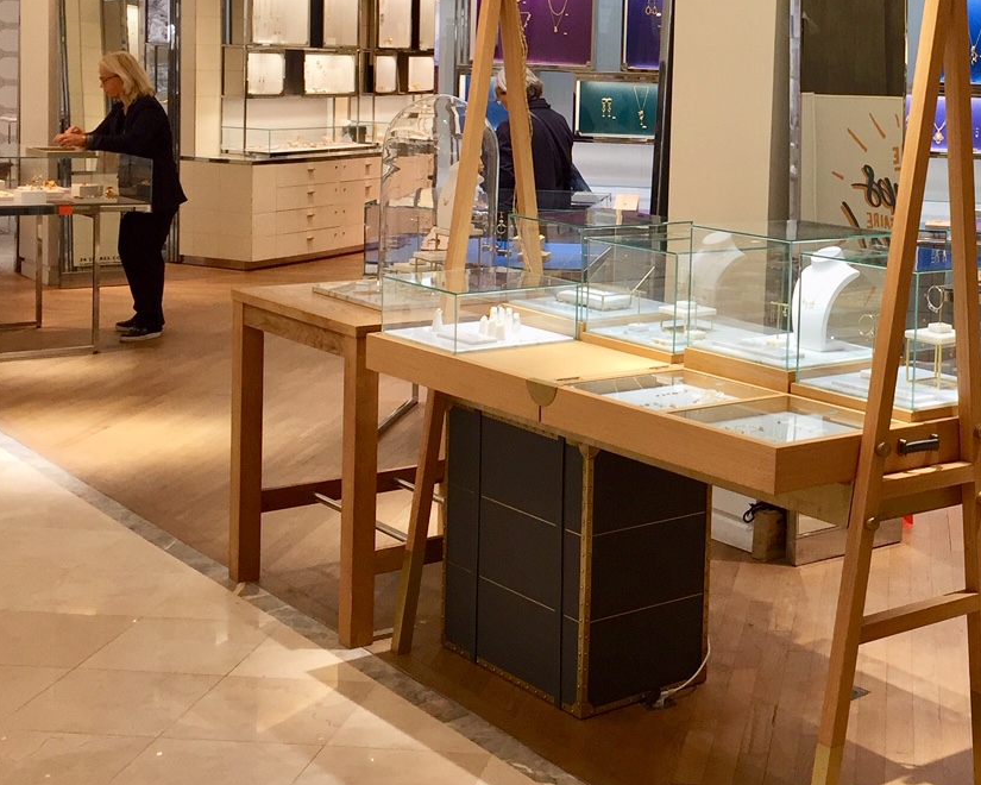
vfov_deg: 26.8
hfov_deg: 32.3
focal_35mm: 56
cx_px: 830
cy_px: 191
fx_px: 1626
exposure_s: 1/100
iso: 50
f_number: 2.2
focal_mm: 4.15
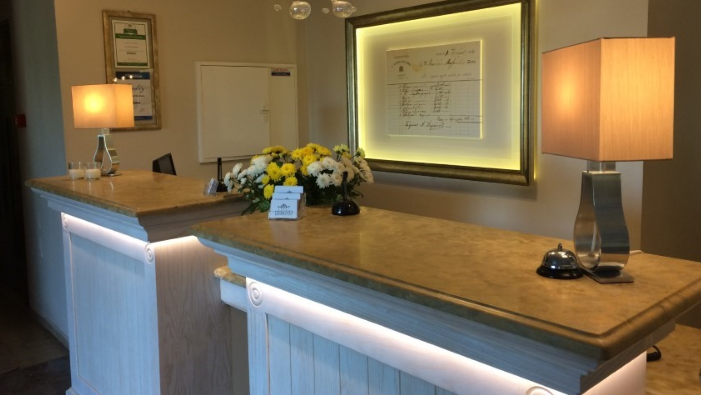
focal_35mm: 32
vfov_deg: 36.6
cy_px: 159
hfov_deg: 61.0
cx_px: 350
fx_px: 595
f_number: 2.2
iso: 50
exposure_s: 1/33
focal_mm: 4.15
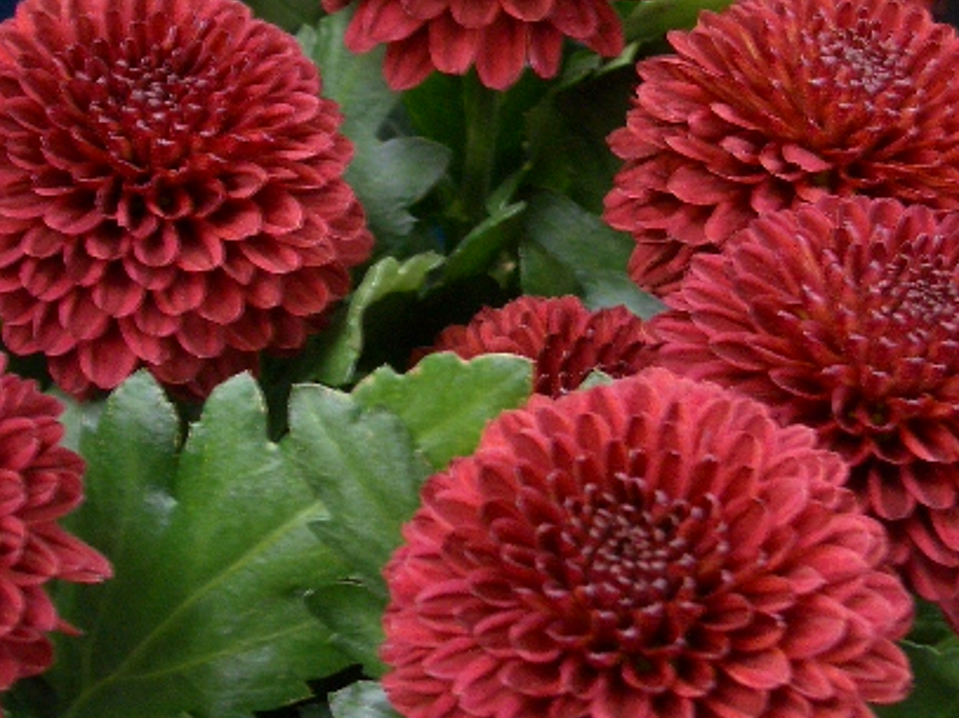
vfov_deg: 19.0
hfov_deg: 25.3
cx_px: 476
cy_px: 508
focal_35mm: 77
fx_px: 2133
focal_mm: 8.2
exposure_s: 1/8
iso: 100
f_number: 3.1
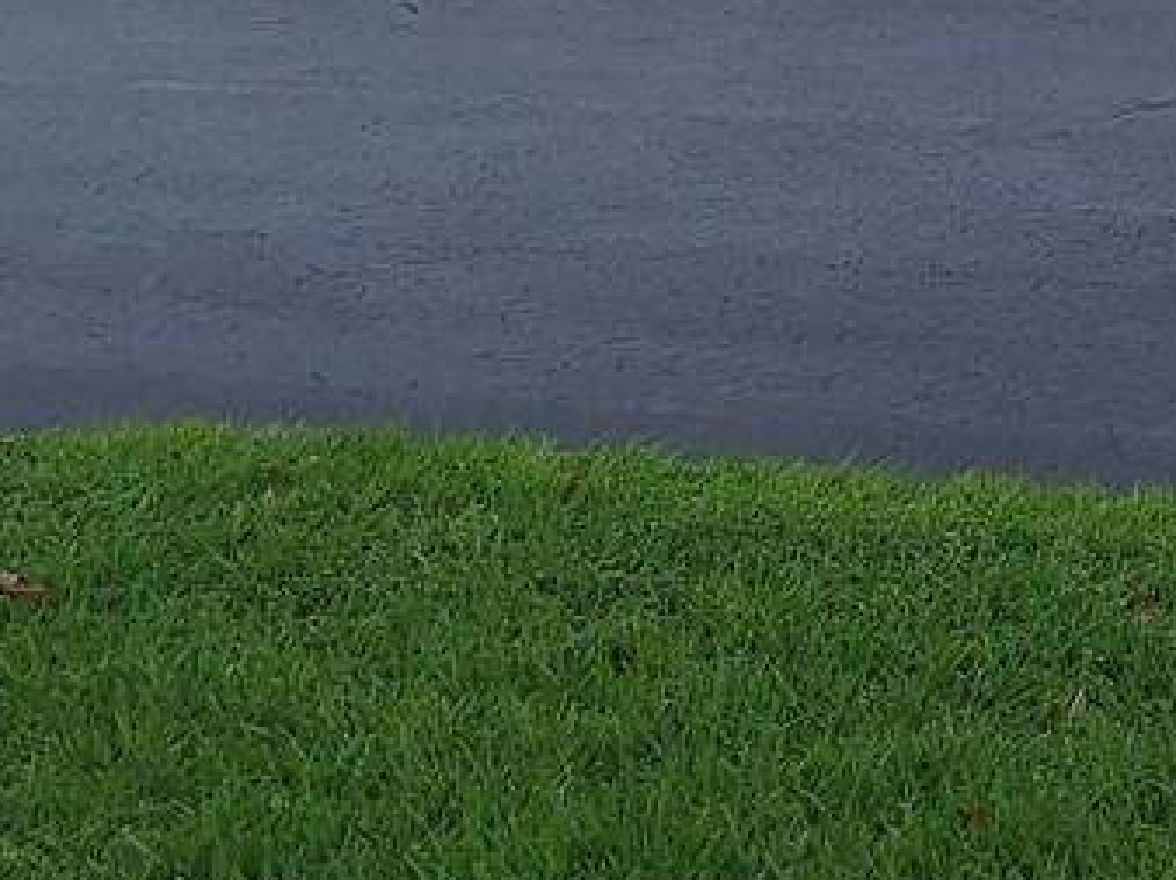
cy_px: -463
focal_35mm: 109
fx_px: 3700
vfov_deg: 12.8
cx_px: 1809
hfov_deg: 16.3
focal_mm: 5.54
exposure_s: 1/1575
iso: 40
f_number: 1.8
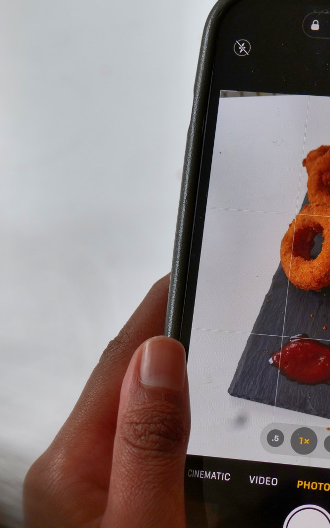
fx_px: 1323
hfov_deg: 14.0
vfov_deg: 22.5
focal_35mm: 92
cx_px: 350
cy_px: 267
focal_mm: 50
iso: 400
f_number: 9
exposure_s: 1/60
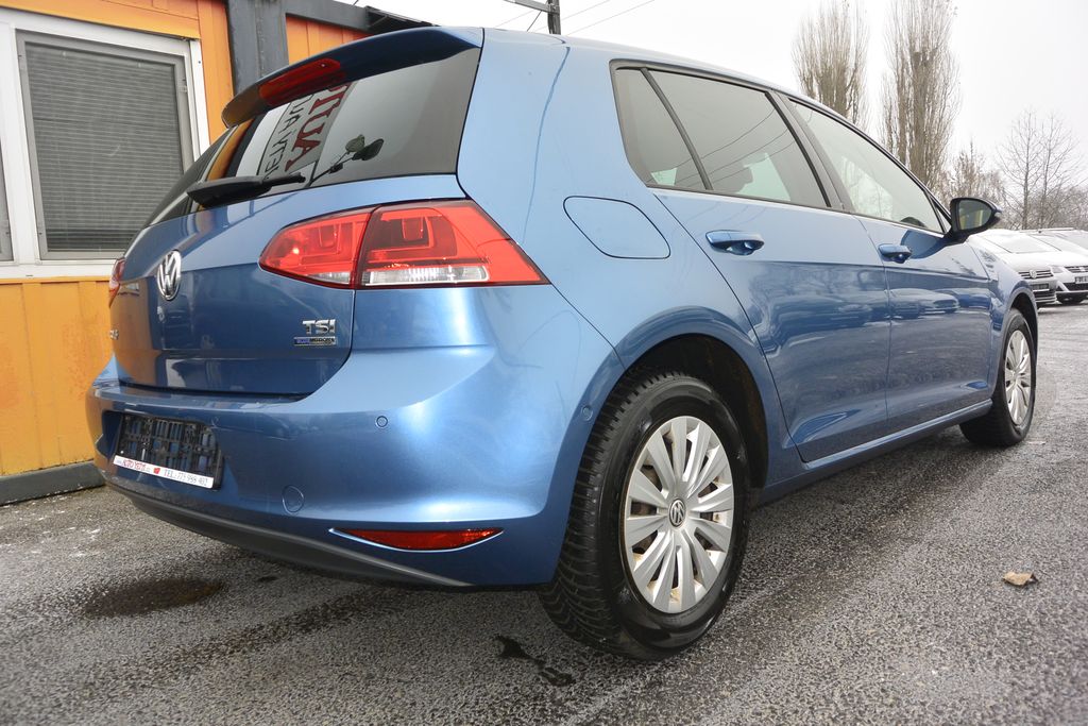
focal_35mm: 27
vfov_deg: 47.9
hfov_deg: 67.4
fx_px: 816
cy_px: 363
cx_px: 544
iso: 160
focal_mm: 10
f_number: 4.5
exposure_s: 1/250
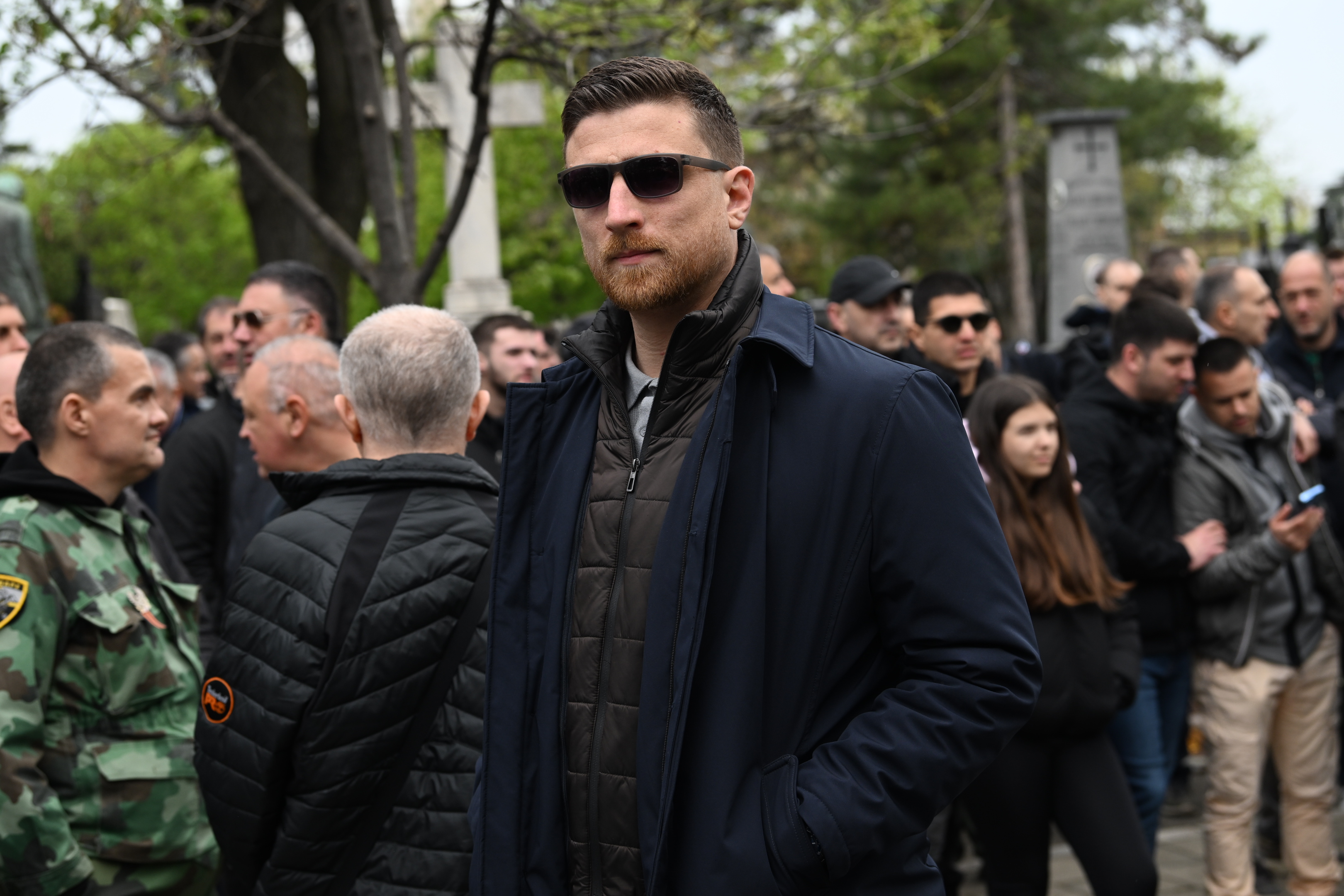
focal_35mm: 70
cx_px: 672
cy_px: 448
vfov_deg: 19.5
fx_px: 2613
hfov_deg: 28.8
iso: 500
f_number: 5
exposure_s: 1/800
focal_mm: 70
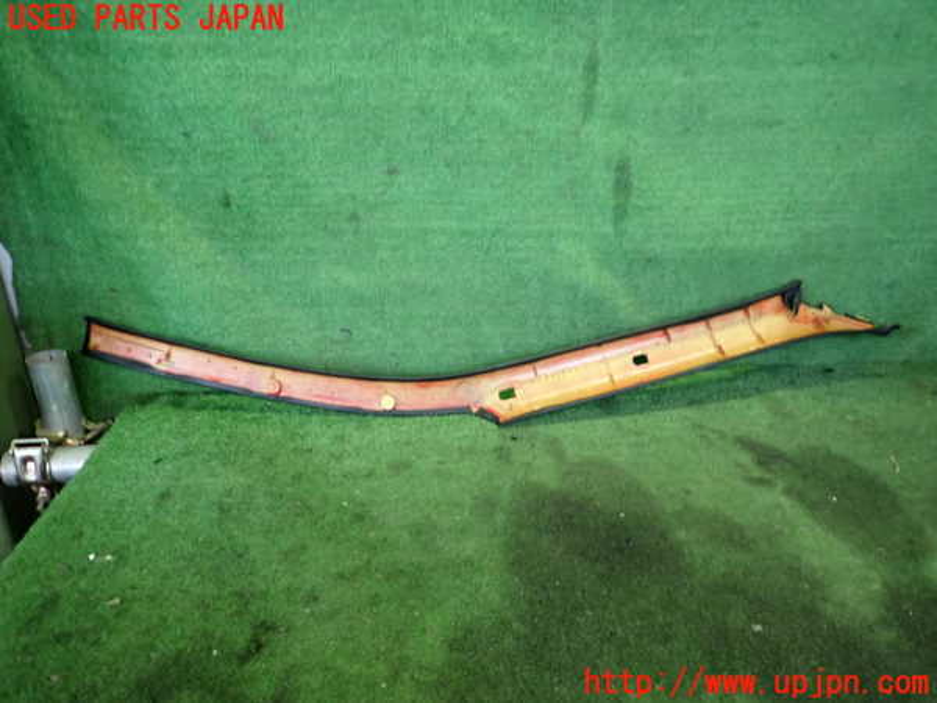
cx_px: 468
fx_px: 677
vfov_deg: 54.9
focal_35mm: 25
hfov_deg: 69.4
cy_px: 352
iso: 320
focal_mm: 4.5
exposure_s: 1/30
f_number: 2
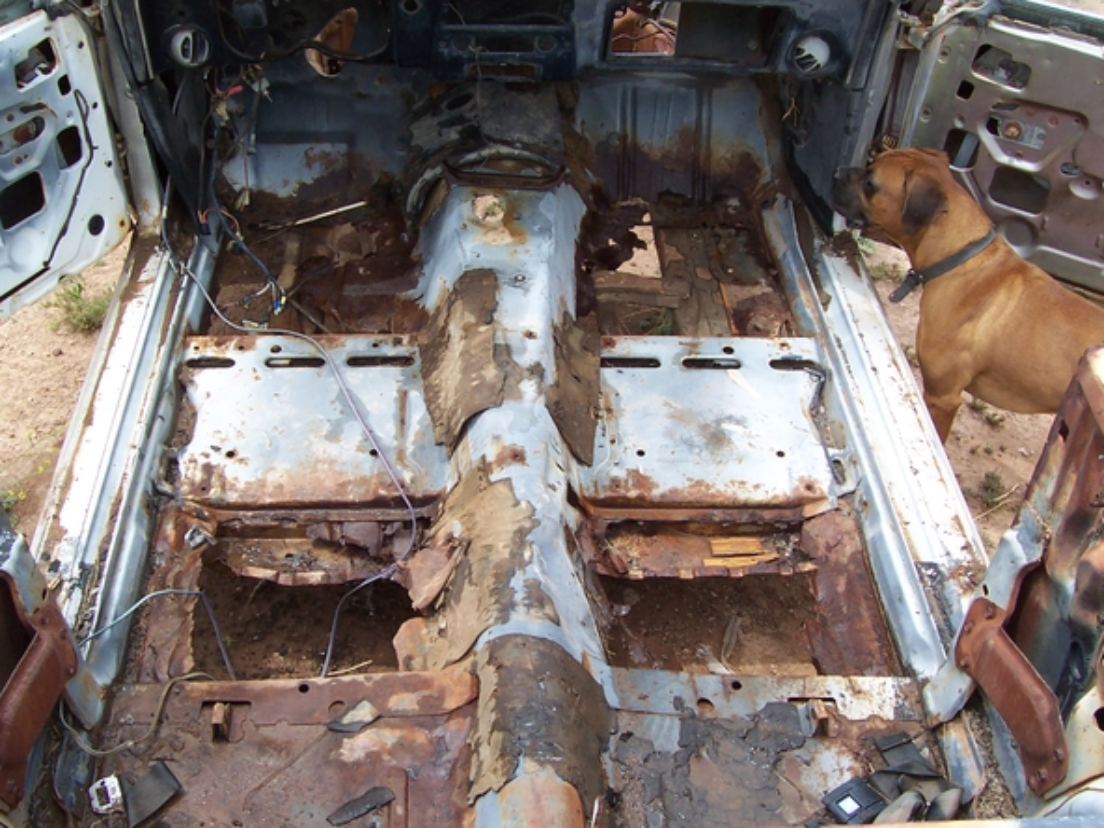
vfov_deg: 35.9
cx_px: 513
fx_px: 1276
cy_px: 442
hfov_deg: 46.8
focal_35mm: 40
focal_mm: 5.6
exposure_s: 1/250
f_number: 5.6
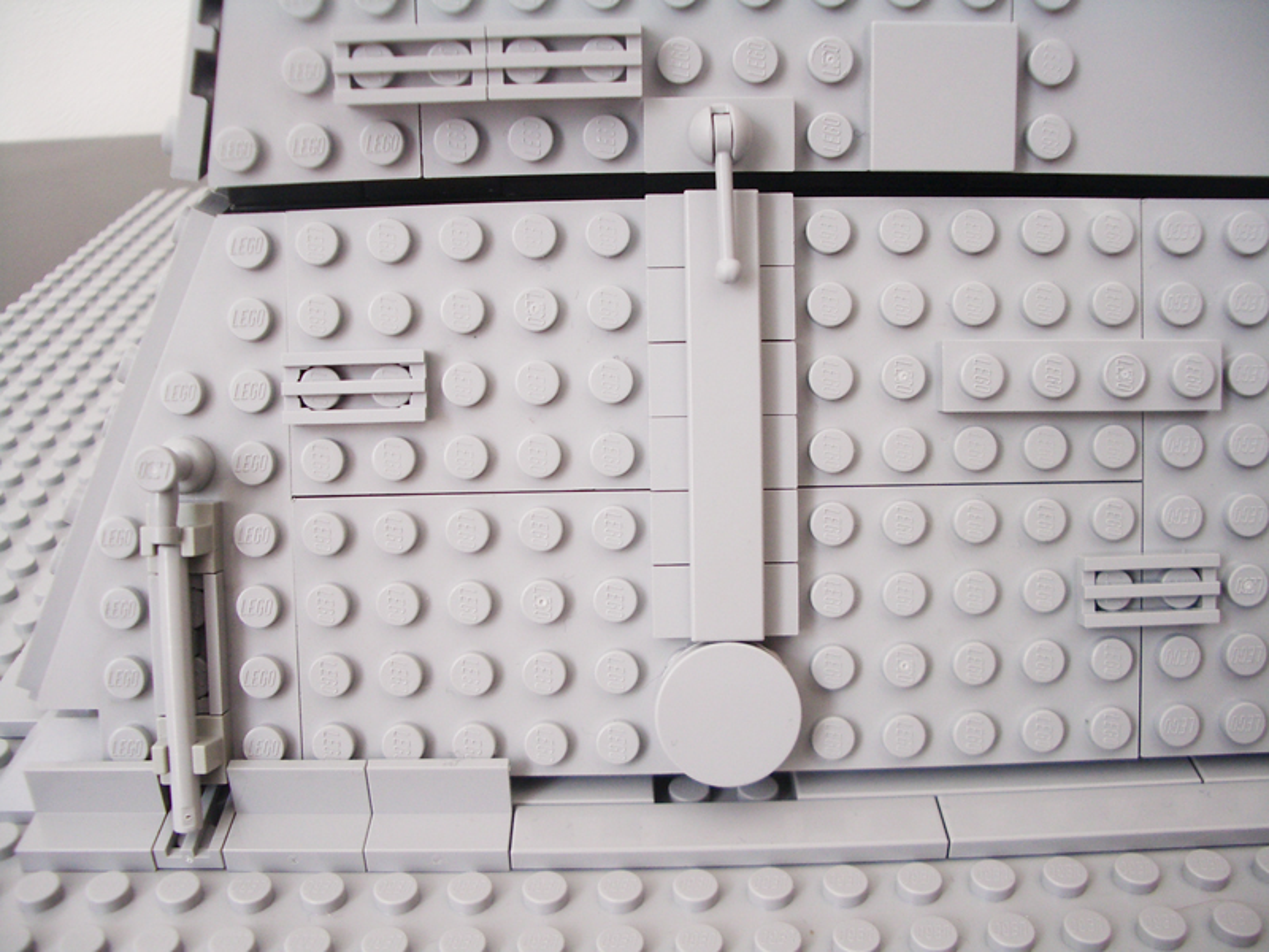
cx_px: 634
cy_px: 476
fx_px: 1283
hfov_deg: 52.6
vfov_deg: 40.7
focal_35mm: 35
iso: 100
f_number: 2.6
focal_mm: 5.8
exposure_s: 1/13
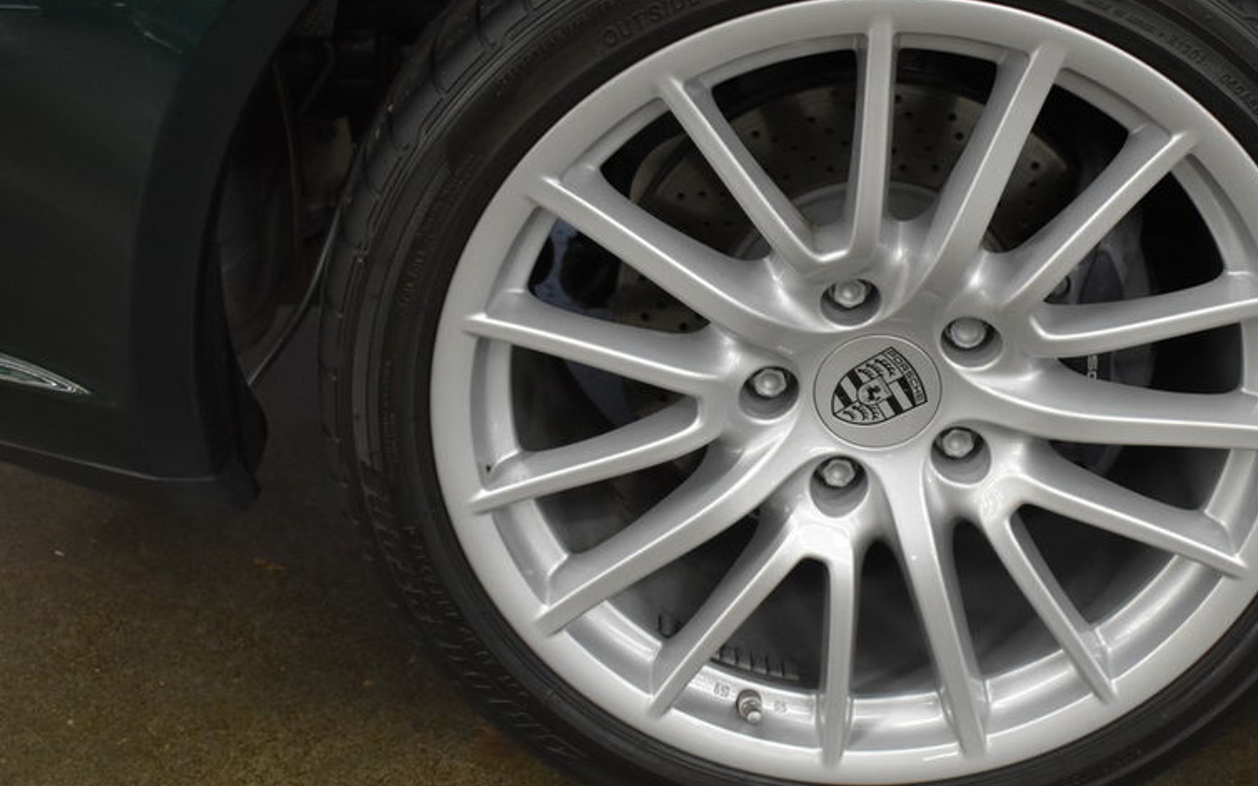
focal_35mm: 54
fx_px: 1851
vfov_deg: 24.0
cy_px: 350
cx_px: 836
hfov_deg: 37.1
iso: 1600
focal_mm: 26
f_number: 4
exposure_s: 1/125
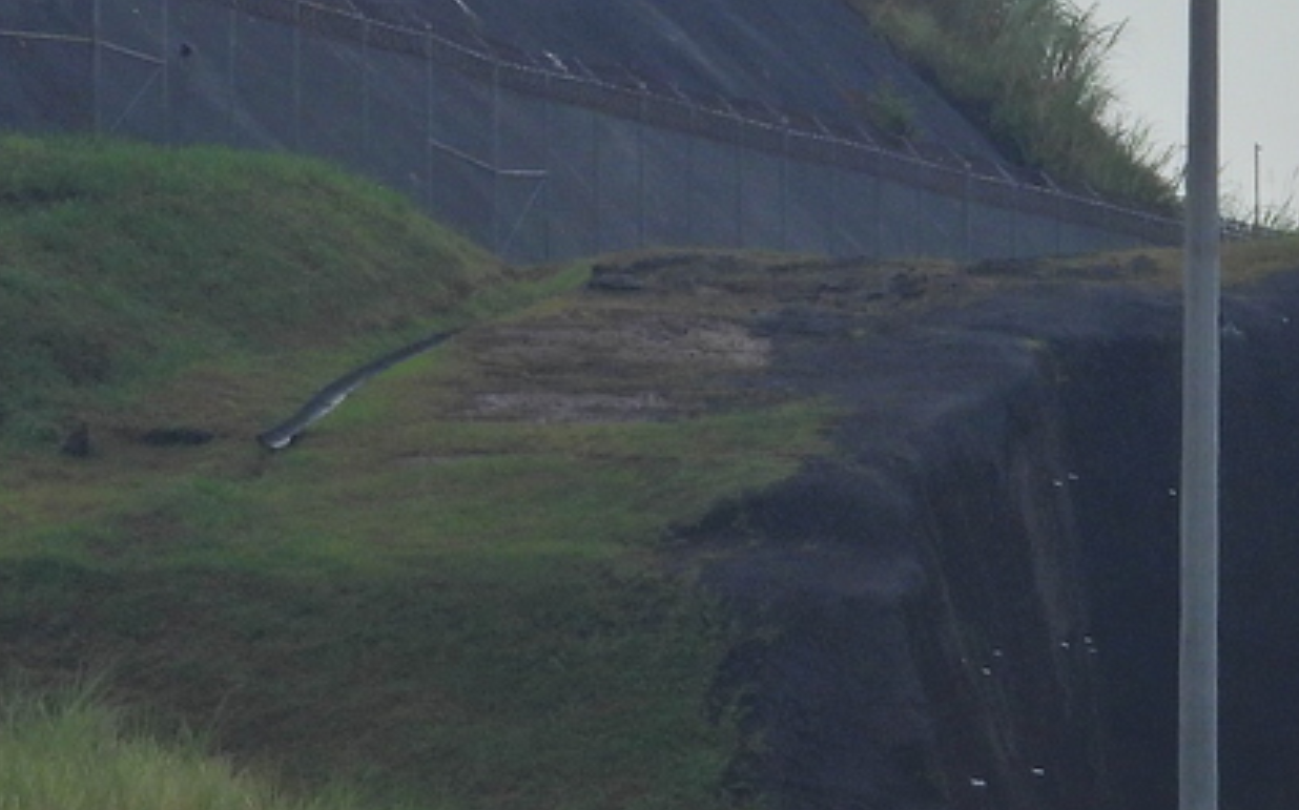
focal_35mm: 1647
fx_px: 58275
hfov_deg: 1.3
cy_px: -315
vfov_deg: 0.8
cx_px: -325
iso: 100
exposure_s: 1/1000
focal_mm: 89.2
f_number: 5
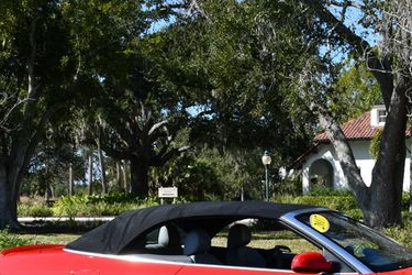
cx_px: 301
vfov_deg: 16.5
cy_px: 233
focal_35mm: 82
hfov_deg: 24.5
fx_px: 938
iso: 110
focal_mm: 24
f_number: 8
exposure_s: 1/250
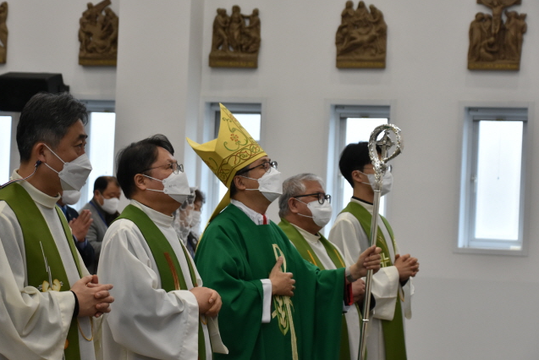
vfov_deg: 13.2
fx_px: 1557
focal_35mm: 104
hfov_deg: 19.6
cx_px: 262
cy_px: 185
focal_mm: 62
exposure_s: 1/125
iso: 800
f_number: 5.6
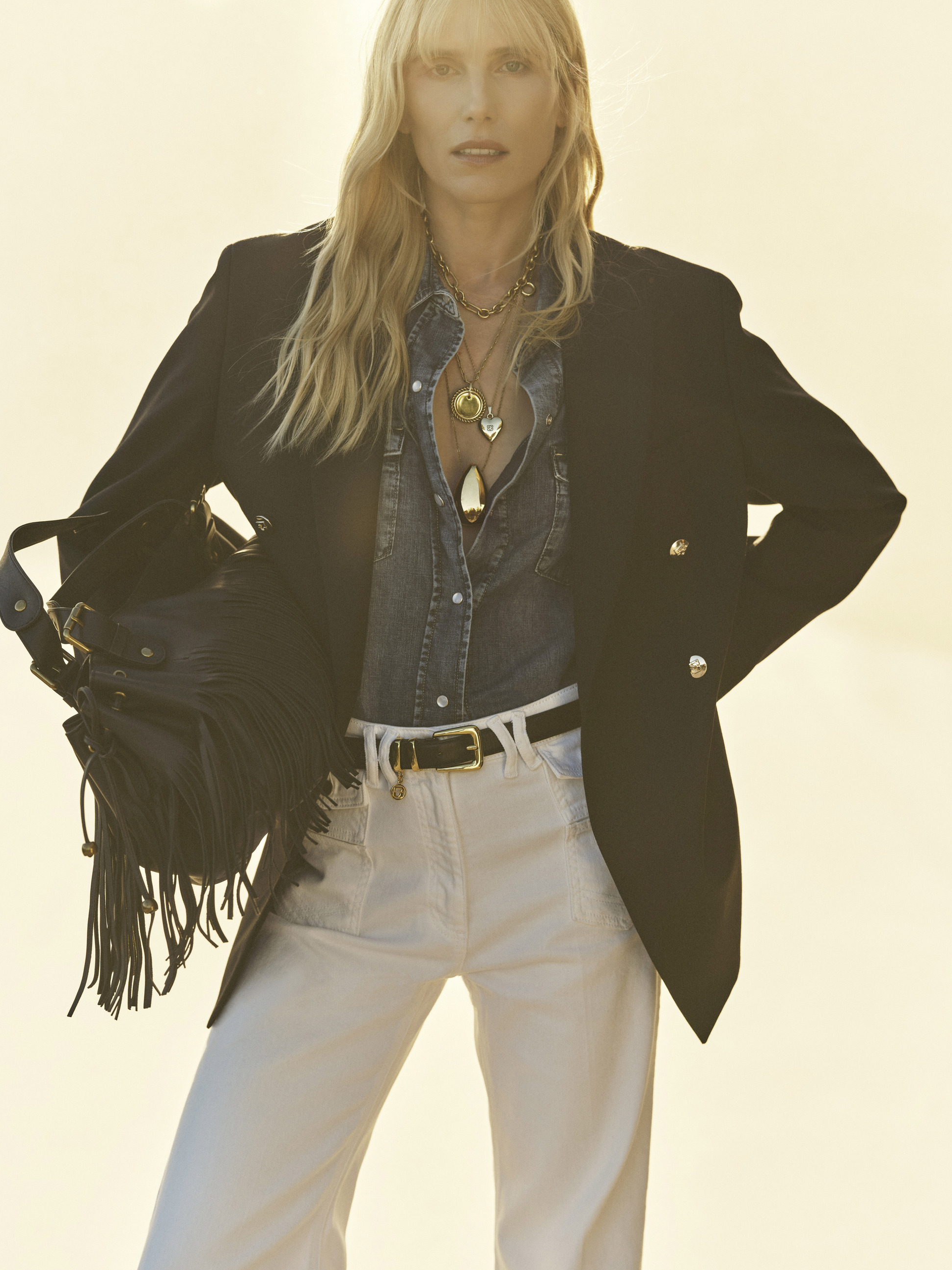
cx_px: 481
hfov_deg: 15.1
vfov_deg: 20.0
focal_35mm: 98
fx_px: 3593
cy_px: 609
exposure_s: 1/400
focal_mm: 110
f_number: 3.6
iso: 100
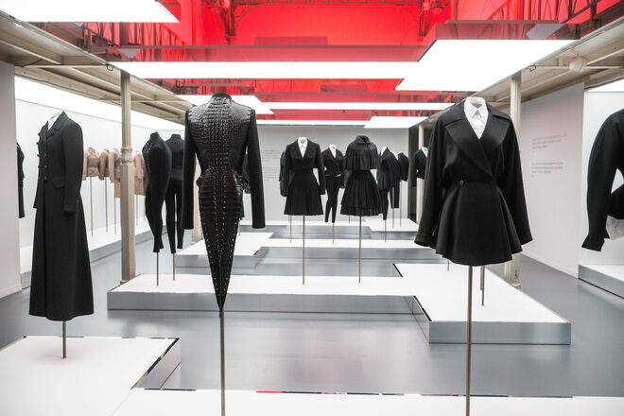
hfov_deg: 54.4
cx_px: 312
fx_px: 607
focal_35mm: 35
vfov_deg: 37.9
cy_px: 208
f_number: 3.5
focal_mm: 35
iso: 1000
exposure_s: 1/125
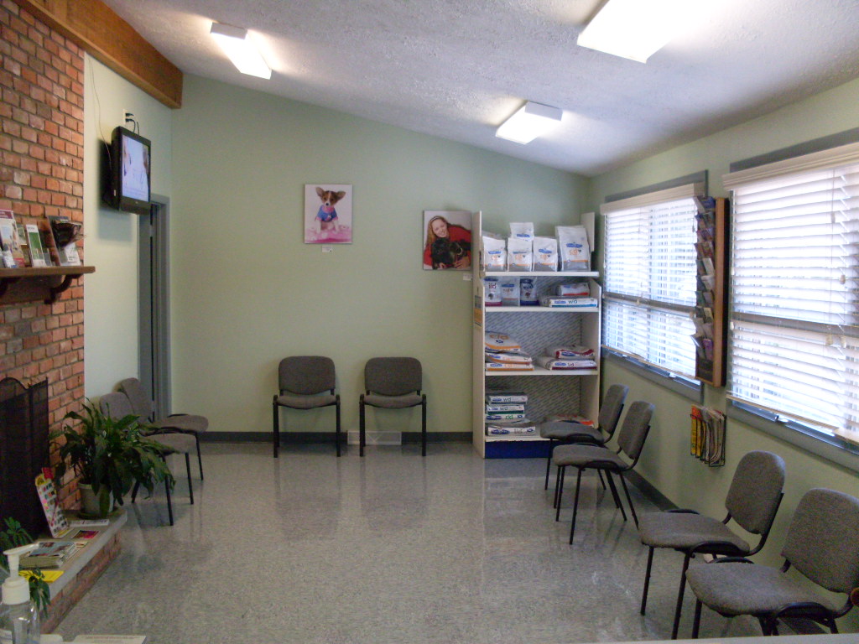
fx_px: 943
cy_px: 322
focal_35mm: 38
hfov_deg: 49.0
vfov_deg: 37.7
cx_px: 430
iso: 200
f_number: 2.8
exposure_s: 1/45
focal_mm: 6.3
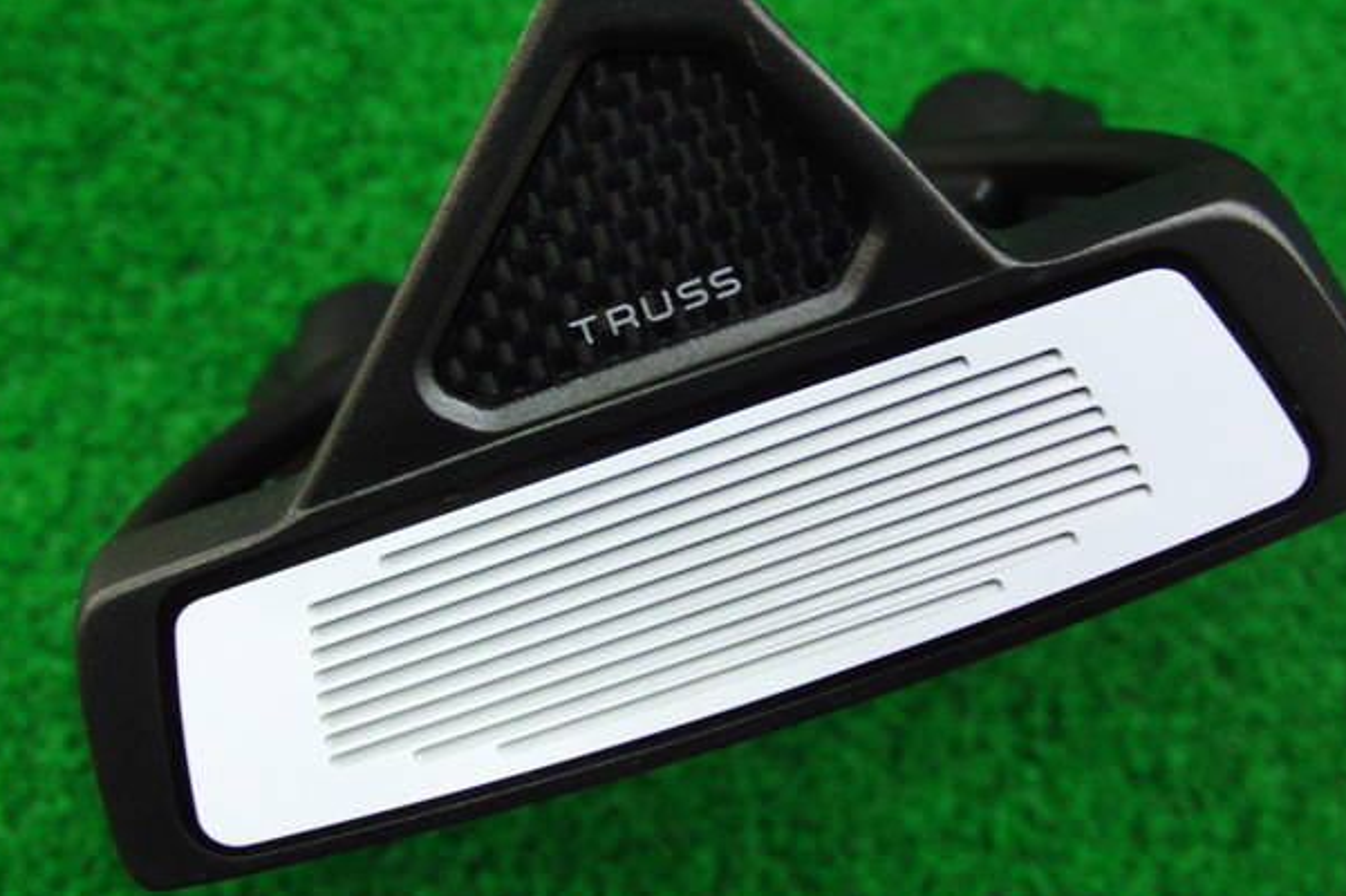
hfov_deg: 47.4
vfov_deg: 32.6
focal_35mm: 41
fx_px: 1532
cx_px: 690
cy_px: 390
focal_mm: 6.42
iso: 400
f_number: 3.6
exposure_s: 1/40
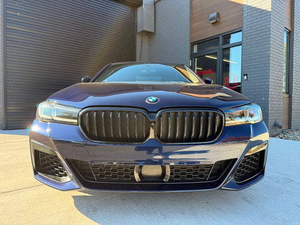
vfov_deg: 56.8
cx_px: 150
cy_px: 112
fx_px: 208
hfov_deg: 71.6
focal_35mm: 24
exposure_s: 1/563
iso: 100
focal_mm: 6.76
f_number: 1.78
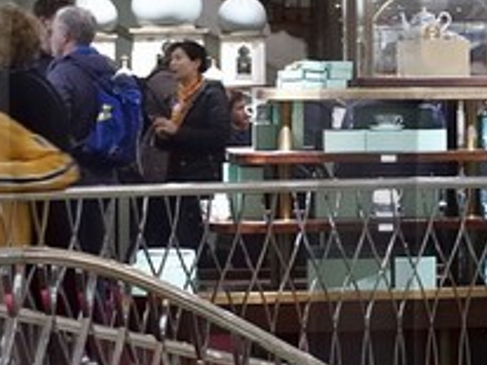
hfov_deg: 10.5
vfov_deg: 8.3
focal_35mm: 178
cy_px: 101
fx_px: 2503
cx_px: 873
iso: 2000
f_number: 6.3
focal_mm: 24
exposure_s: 1/50
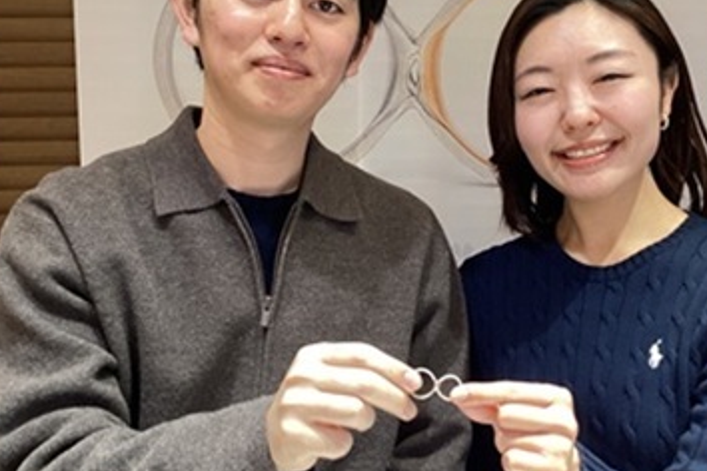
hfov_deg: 47.3
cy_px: 190
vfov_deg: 32.5
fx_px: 805
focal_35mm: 41
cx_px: 387
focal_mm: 3.3
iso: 100
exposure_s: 1/50
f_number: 2.4
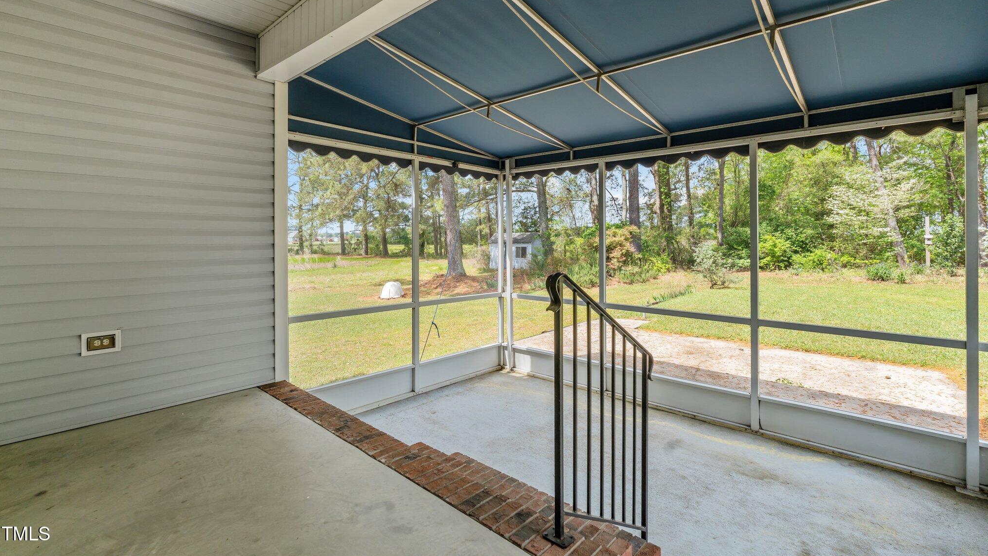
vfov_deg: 63.5
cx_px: 500
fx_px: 445
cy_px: 230
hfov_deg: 95.9
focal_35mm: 17
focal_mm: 16
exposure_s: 1/125
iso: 250
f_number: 8
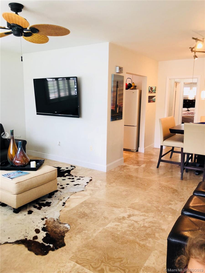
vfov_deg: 63.4
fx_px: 221
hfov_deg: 49.7
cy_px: 136
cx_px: 102
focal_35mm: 28
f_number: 1.8
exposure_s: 1/30
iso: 25
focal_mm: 3.99
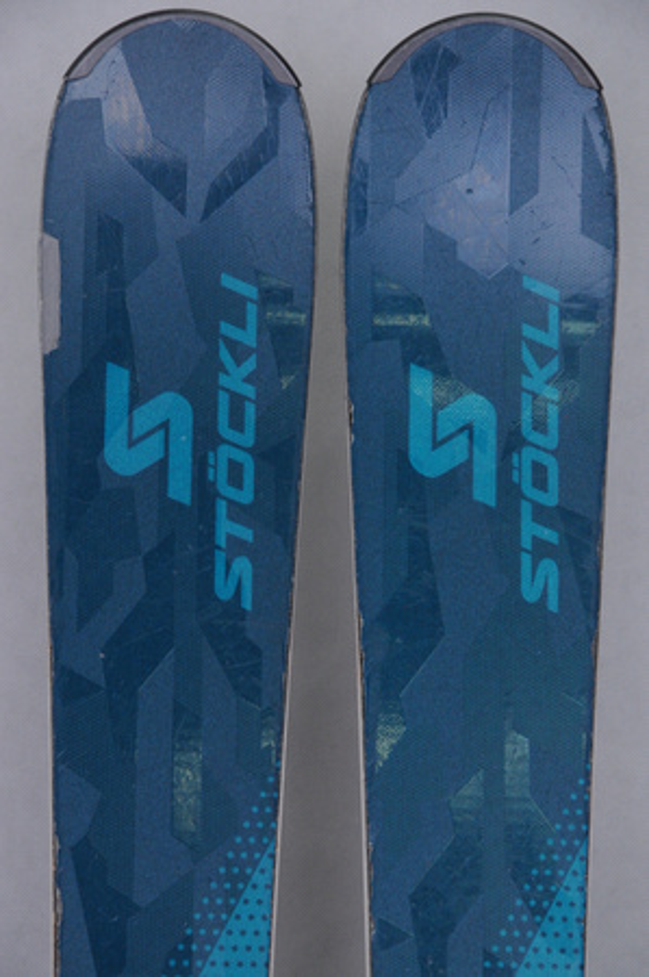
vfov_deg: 14.0
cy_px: 488
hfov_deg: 9.3
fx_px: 3984
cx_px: 324
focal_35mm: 147
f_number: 8
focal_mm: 98
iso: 1600
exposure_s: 1/125
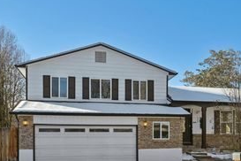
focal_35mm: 45
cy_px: 127
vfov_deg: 29.3
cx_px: 154
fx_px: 301
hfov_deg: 43.3
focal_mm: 24.5
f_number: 10
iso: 400
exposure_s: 1/400
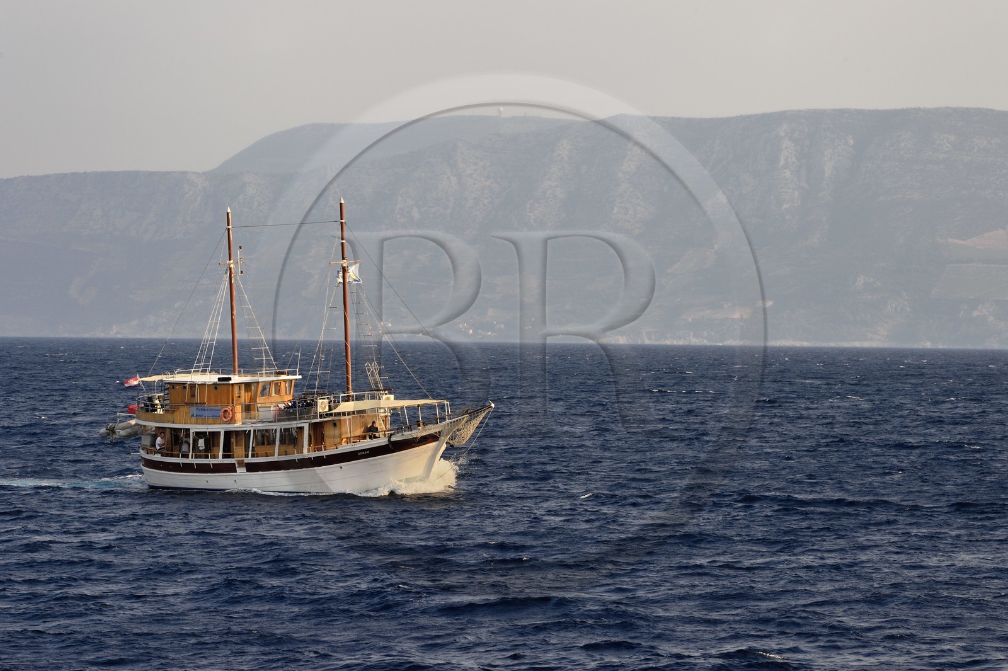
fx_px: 5597
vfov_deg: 6.9
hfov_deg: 10.3
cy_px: 336
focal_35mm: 200
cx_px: 504
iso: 200
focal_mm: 200
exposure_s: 1/200
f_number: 11
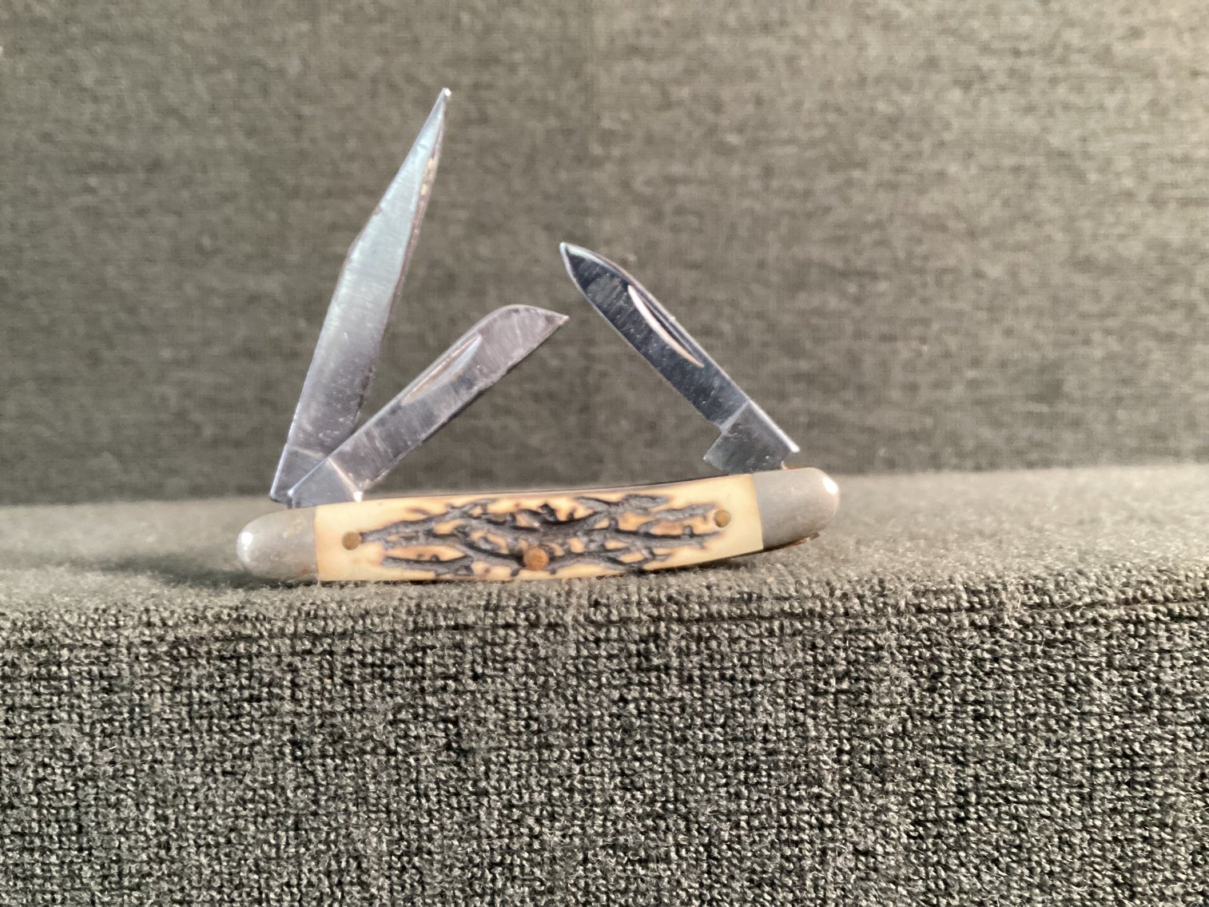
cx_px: 604
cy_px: 454
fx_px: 1083
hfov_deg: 58.3
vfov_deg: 45.4
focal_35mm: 31
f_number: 2.4
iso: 400
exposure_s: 1/40
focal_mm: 3.3
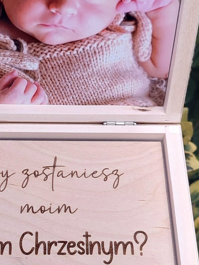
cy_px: 146
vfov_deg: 27.4
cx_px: 68
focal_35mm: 71
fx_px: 544
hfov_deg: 20.7
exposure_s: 1/100
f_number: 1.8
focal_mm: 5.23
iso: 50
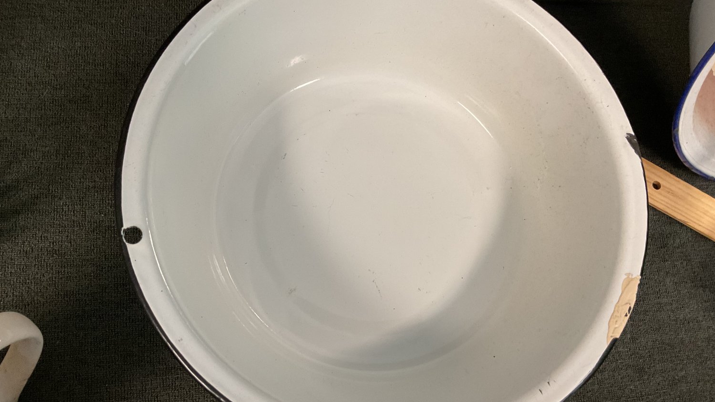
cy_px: 225
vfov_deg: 36.6
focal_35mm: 32
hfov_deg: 61.0
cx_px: 361
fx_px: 607
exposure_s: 1/60
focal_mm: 3
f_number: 1.8
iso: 125
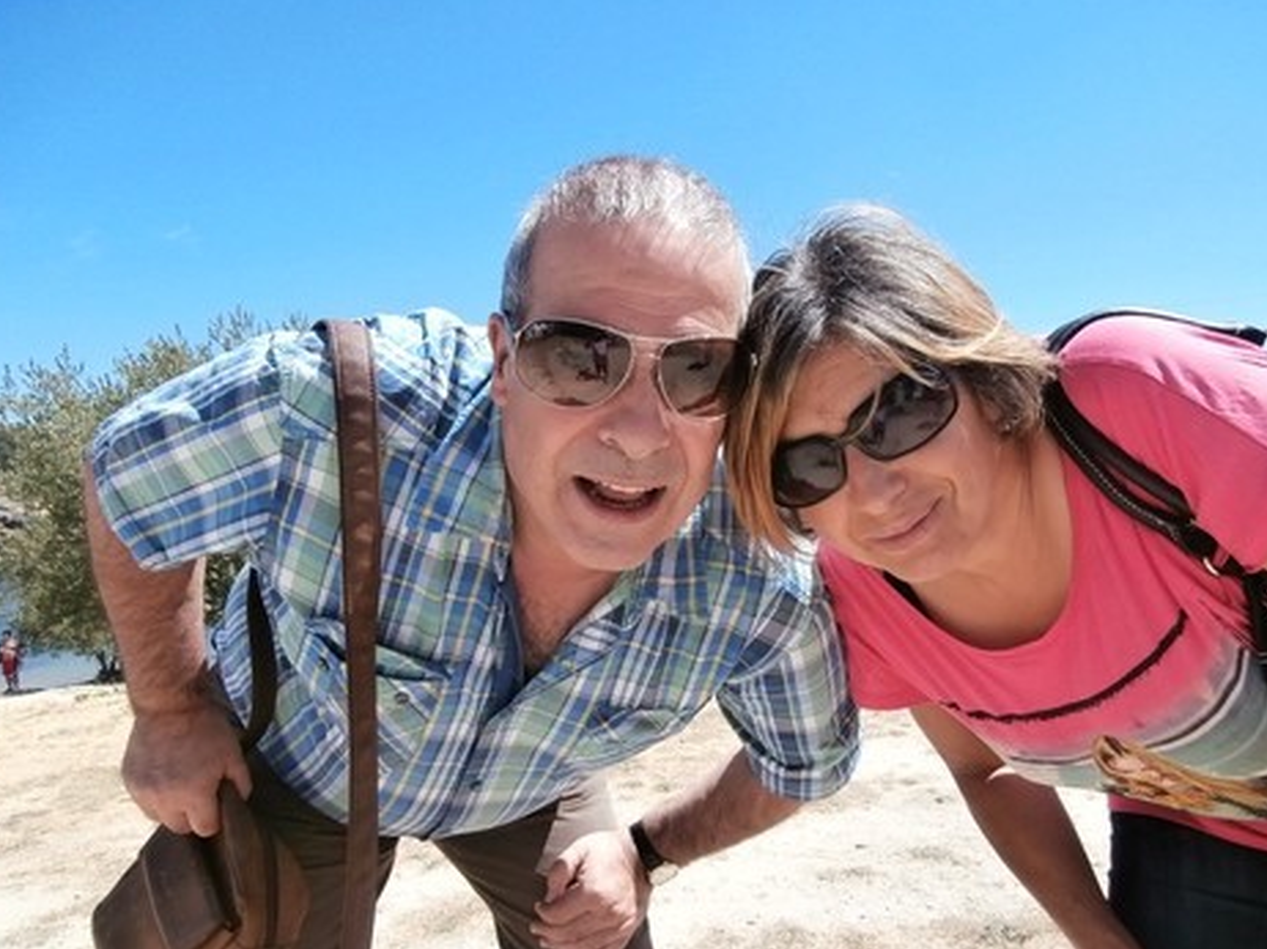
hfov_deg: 67.3
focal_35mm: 26
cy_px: 503
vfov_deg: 53.0
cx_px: 647
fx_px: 951
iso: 100
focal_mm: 4.2
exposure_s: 1/800
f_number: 3
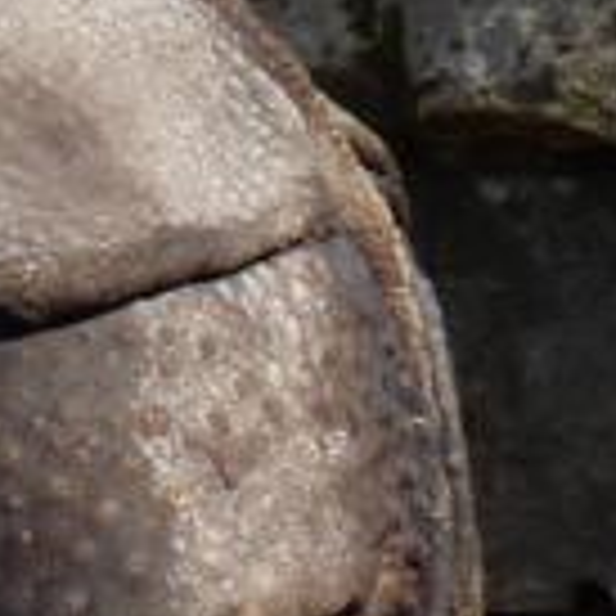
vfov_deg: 0.9
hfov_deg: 0.9
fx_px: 41373
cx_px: -1129
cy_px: 585
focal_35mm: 2055
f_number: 5.6
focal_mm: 50.8
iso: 100
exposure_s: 1/250
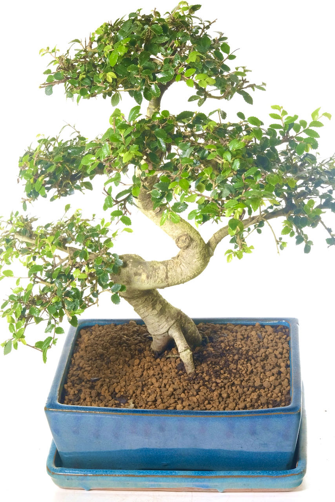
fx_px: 1158
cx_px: 168
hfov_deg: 16.5
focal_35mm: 83
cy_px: 251
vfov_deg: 24.5
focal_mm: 55
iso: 2000
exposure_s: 1/15
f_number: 13
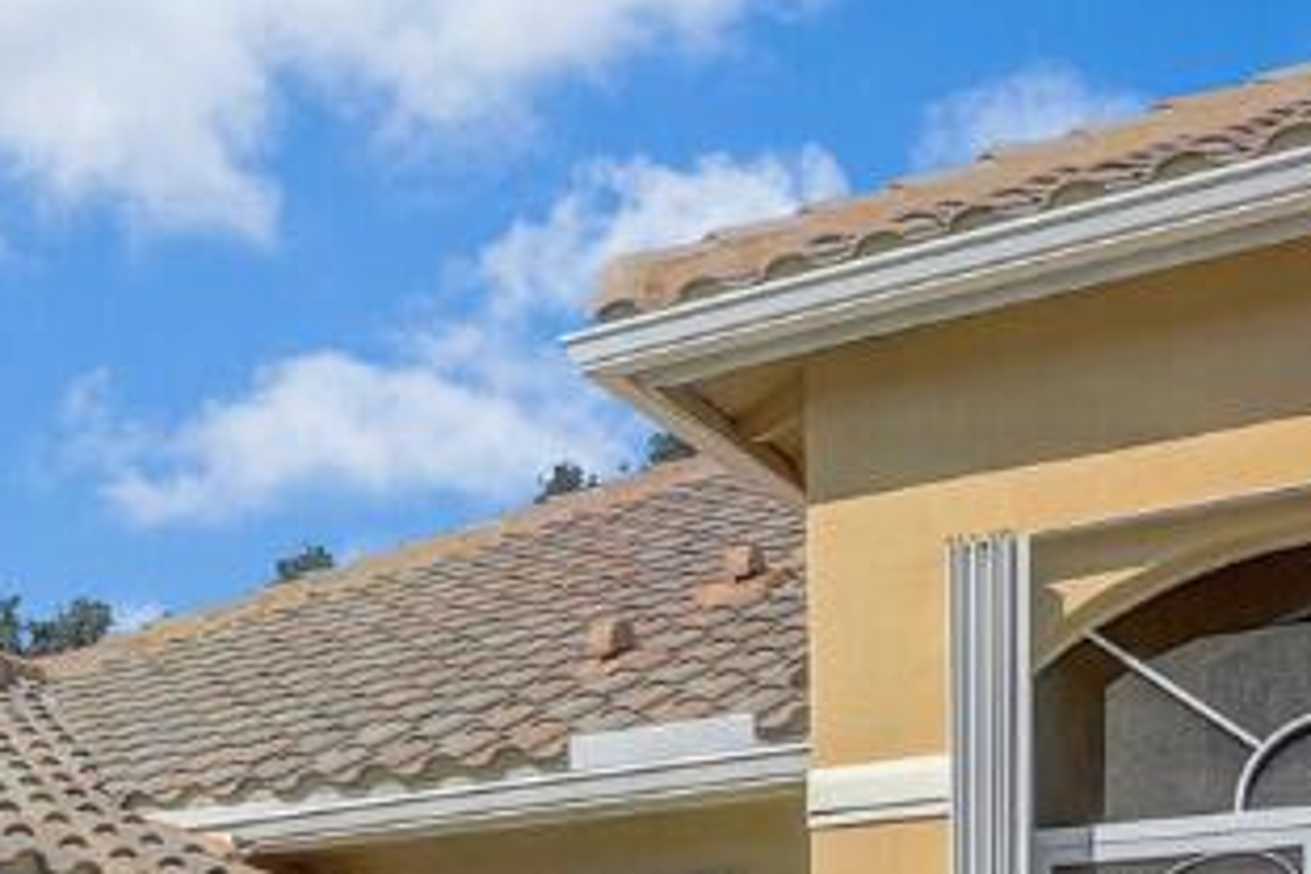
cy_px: 1240
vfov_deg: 20.3
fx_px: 2148
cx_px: 95
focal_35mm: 59
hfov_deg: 32.0
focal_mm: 16
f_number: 8
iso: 800
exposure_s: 1/2000
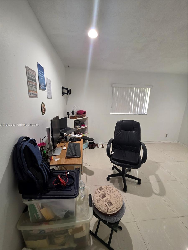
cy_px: 125
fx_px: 94
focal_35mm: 13
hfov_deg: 89.9
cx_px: 94
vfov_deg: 106.2
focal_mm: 2.2
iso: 200
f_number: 1.9
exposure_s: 1/60
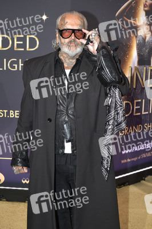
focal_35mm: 50
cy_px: 114
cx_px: 76
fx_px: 317
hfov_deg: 26.9
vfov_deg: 39.6
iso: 1250
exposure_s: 1/250
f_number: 6.3
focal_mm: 50
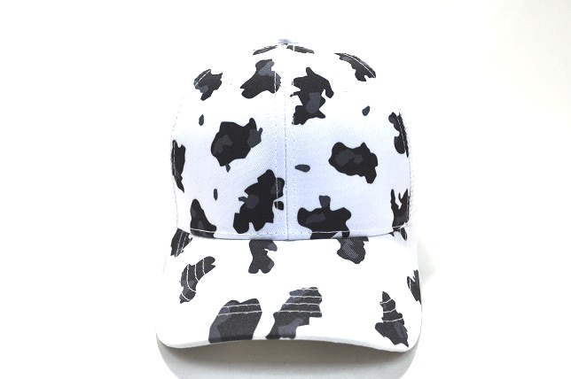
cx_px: 286
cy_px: 190
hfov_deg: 53.2
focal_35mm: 36
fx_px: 570
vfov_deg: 36.8
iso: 200
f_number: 5.6
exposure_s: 1/125
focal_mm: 24
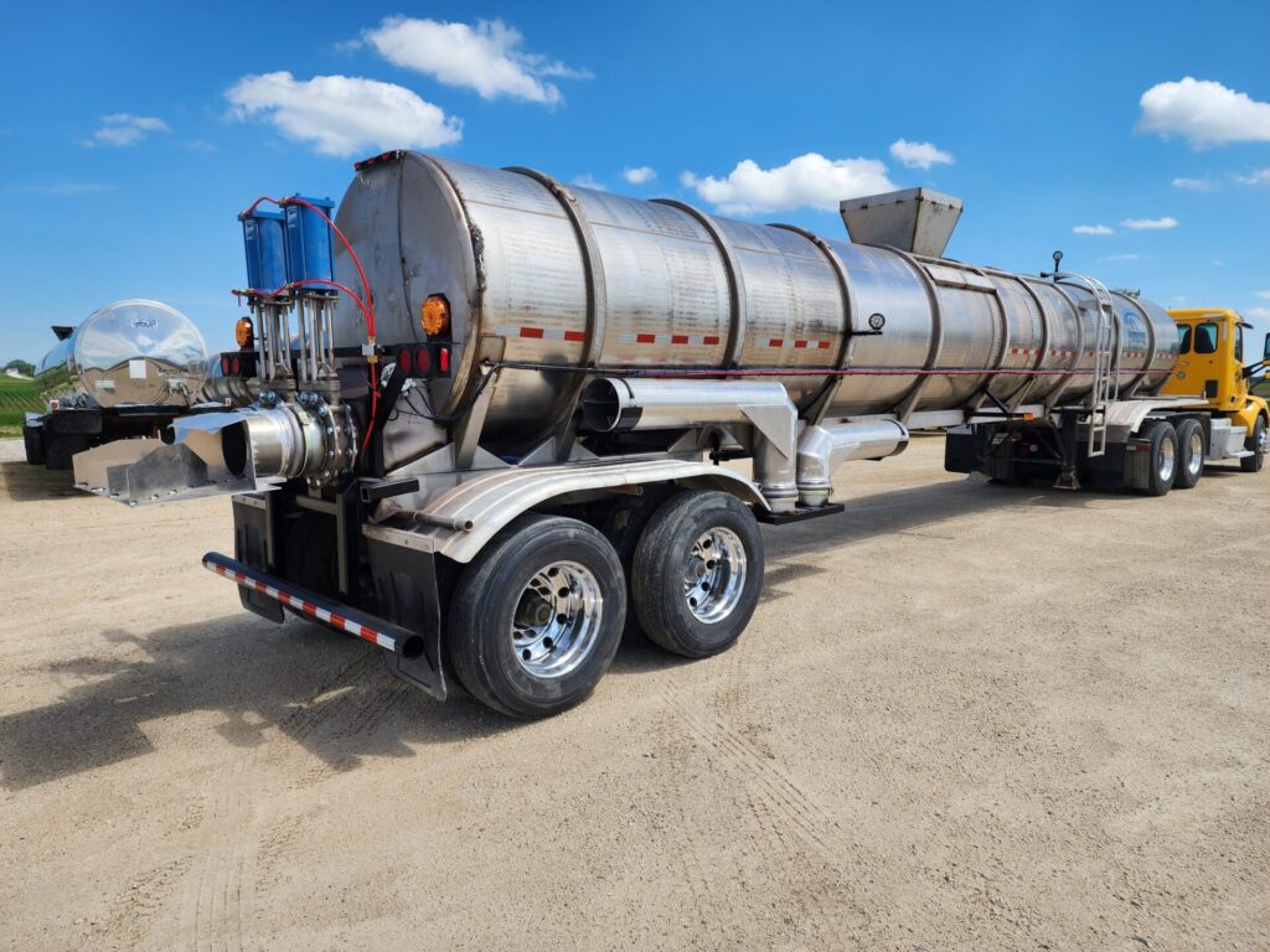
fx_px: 844
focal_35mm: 23
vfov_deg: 58.9
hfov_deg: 73.9
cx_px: 635
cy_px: 476
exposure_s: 1/1038
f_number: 1.8
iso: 12
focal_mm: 6.4
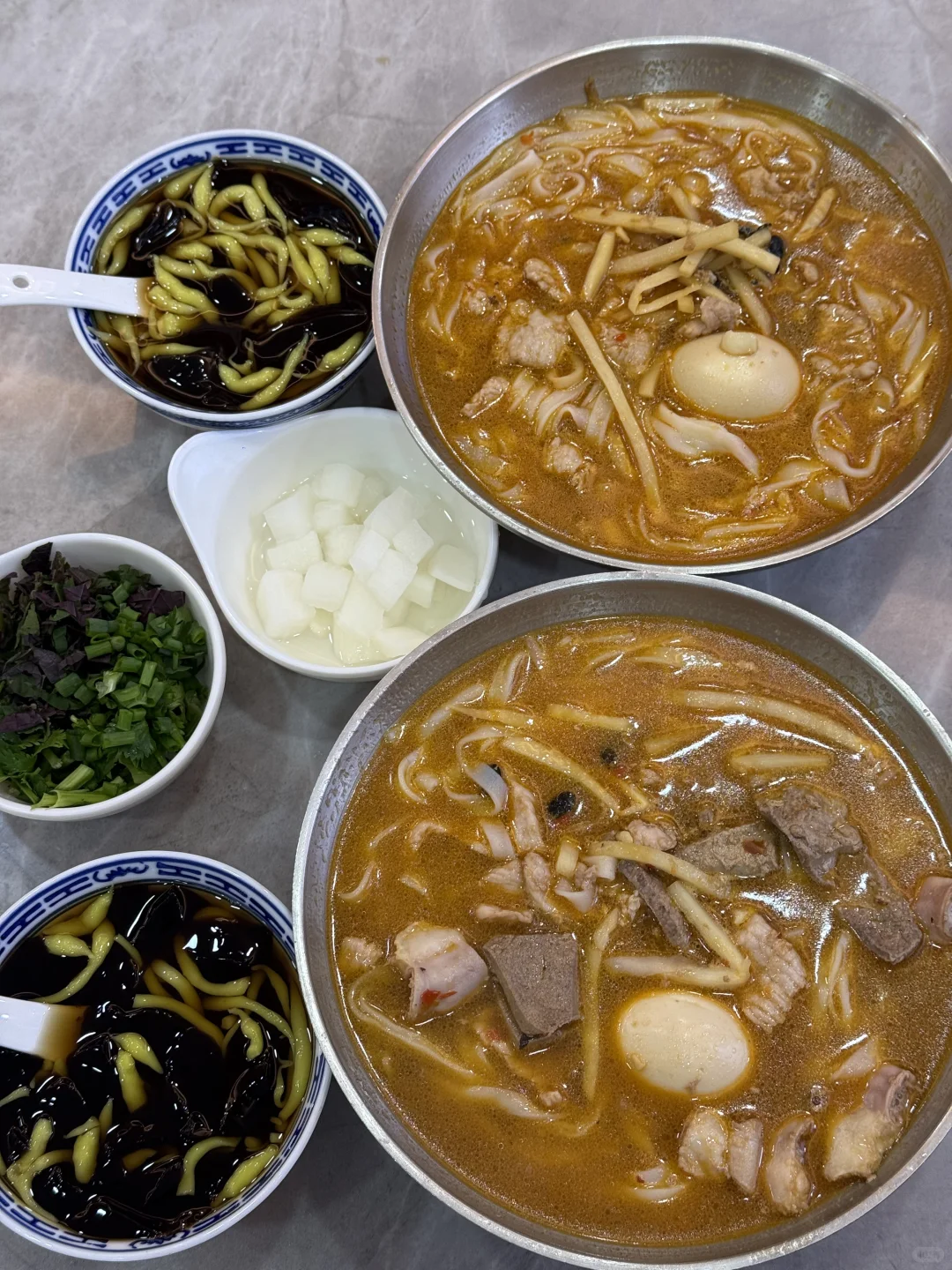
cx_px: 476
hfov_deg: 30.3
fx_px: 1760
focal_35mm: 48
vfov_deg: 39.7
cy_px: 635
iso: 50
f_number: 1.78
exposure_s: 1/50
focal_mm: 6.76
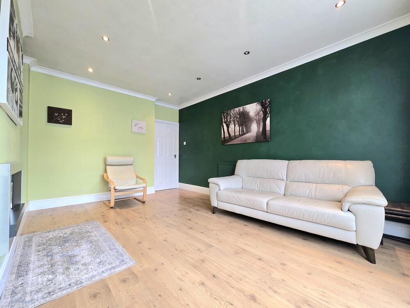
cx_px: 205
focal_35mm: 13
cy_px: 154
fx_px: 154
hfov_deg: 106.2
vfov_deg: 89.9
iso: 160
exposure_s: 1/50.3
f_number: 2.2
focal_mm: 2.2
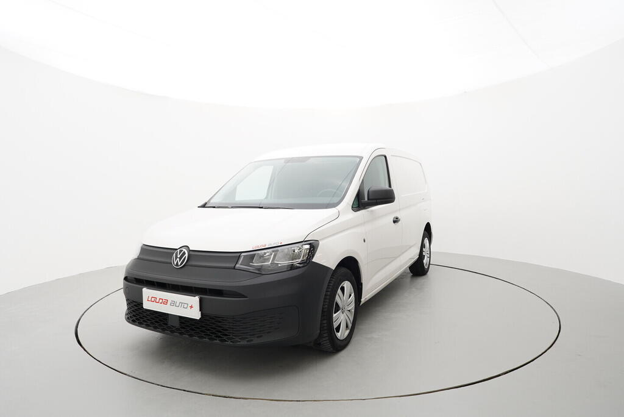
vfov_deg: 56.2
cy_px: 208
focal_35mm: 22
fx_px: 390
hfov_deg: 77.3
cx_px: 312
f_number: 5.6
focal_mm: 15
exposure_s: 1/80
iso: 250
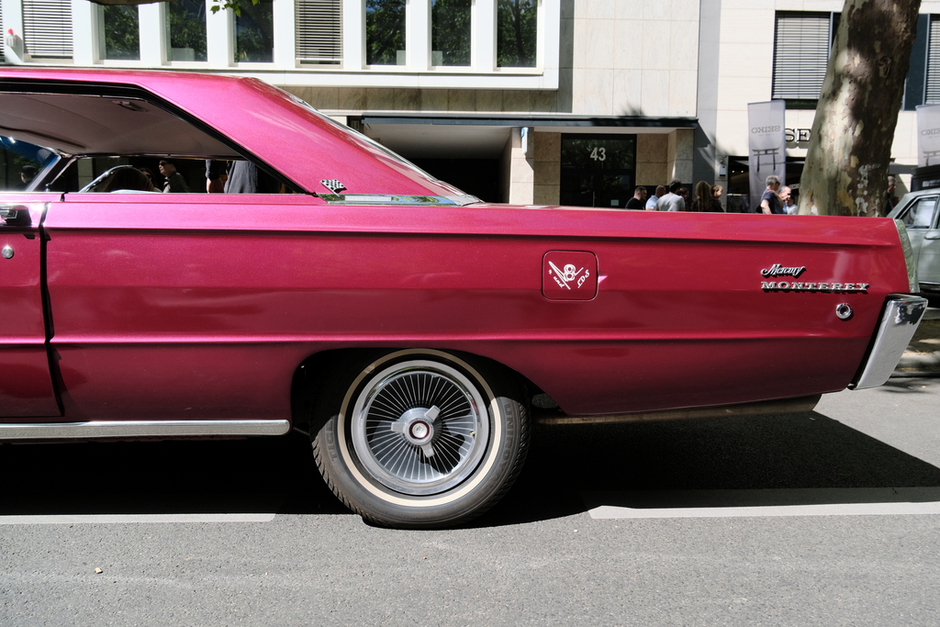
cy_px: 314
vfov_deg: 49.6
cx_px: 470
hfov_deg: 69.4
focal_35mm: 26
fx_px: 679
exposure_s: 1/950
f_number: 5.6
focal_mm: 17
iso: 640
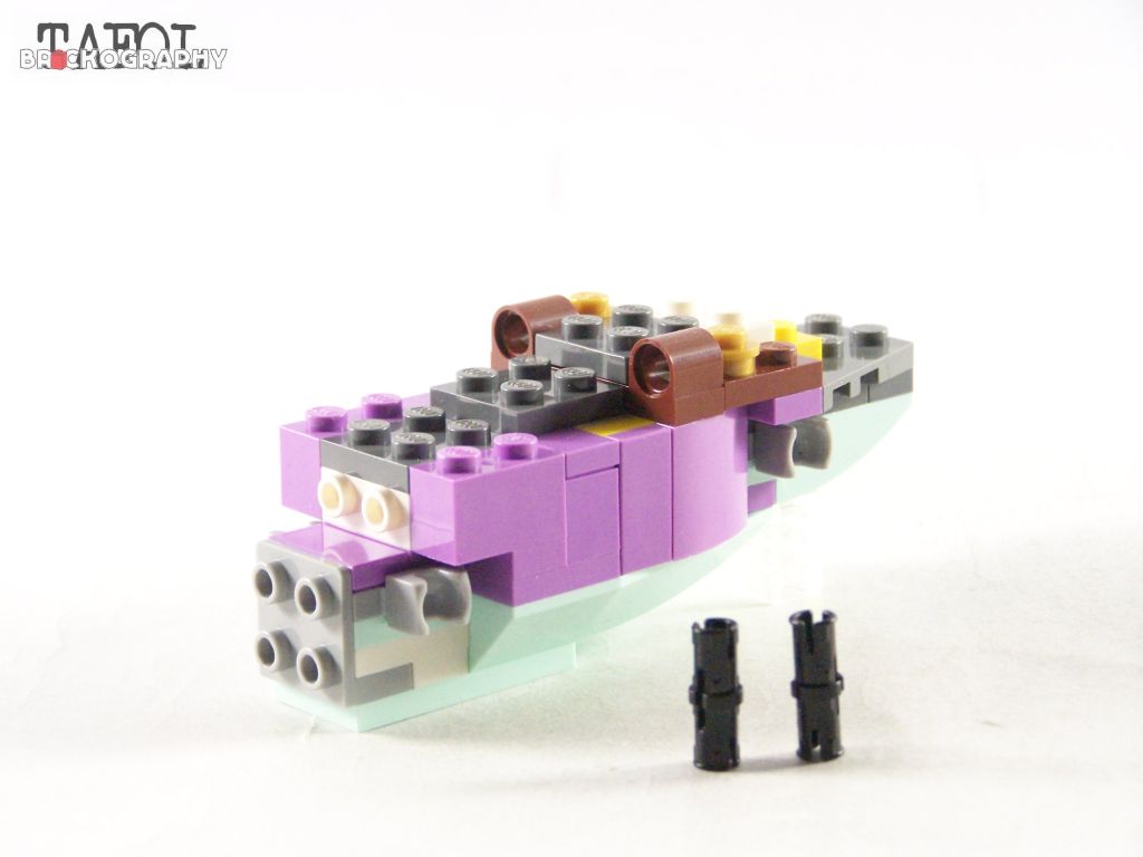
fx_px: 3467
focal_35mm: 105
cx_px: 572
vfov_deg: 14.1
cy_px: 428
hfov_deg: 18.7
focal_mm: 17.5
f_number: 3.2
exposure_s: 1/60
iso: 400
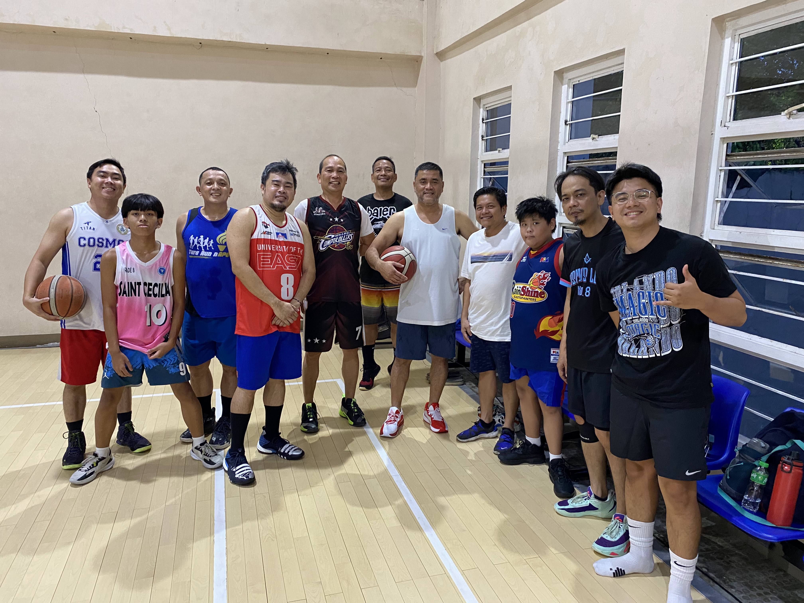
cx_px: 402
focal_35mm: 26
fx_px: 604
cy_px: 302
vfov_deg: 53.1
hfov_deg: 67.3
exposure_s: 1/60
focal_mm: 4.25
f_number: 1.8
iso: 250
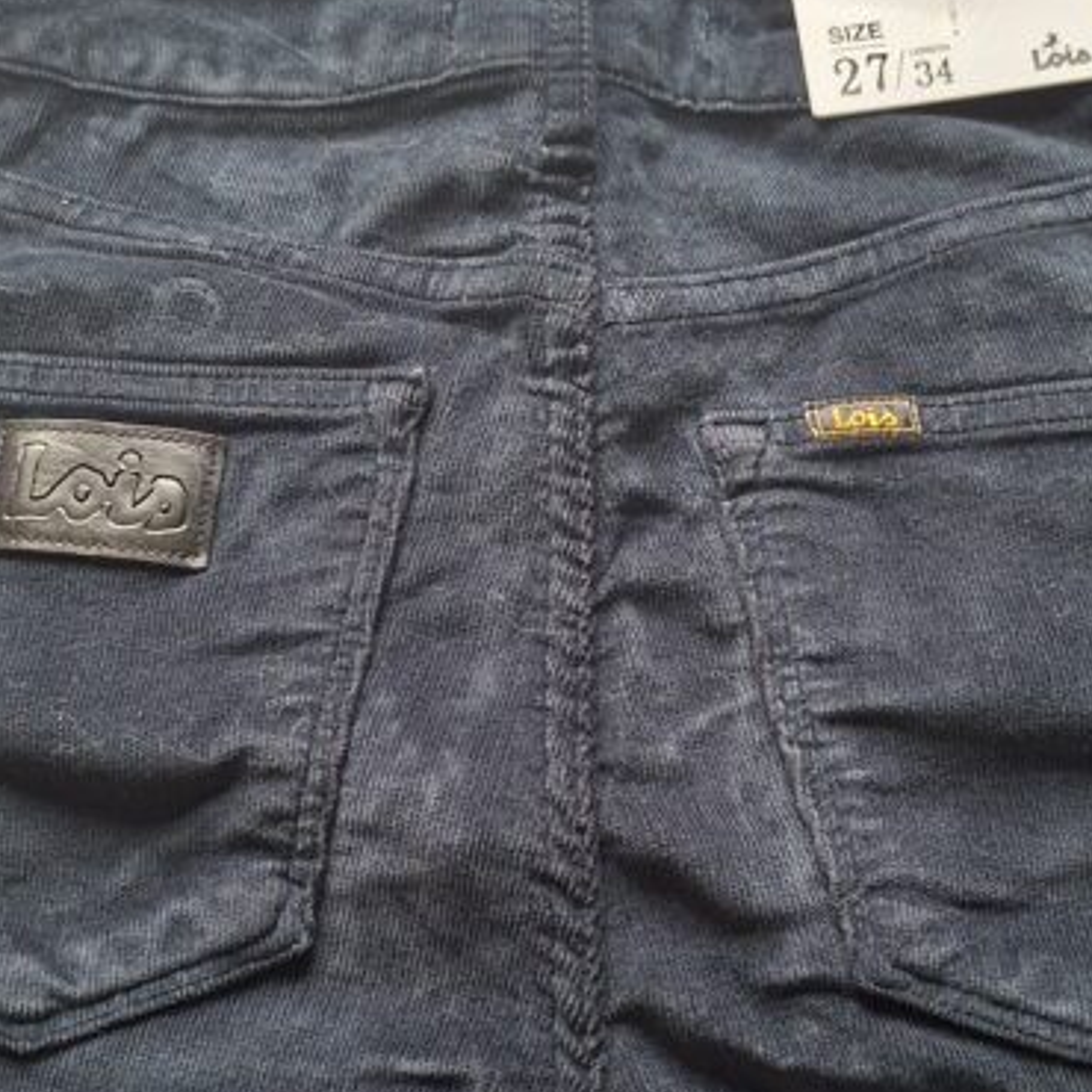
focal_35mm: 44
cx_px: 584
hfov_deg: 38.3
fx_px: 1570
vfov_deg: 38.2
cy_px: 640
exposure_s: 1/100
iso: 250
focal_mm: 5.54
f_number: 1.8
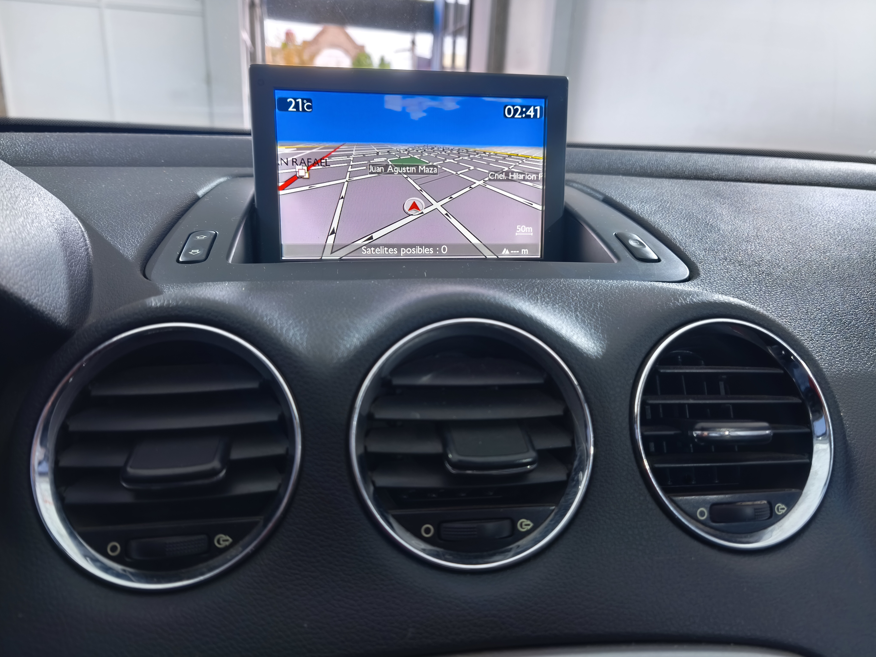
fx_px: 582
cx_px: 438
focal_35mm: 23
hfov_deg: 73.9
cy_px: 328
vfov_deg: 58.9
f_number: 1.7
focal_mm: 5.35
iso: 500
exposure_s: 1/33.3
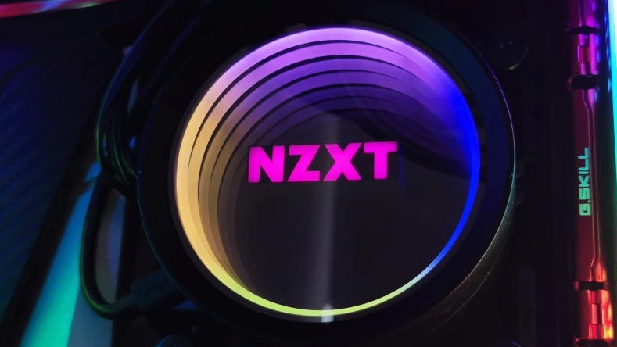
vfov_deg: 22.6
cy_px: 191
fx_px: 867
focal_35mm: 53
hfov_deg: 39.2
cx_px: 307
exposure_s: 1/50
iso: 160
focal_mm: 5.56
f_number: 1.6
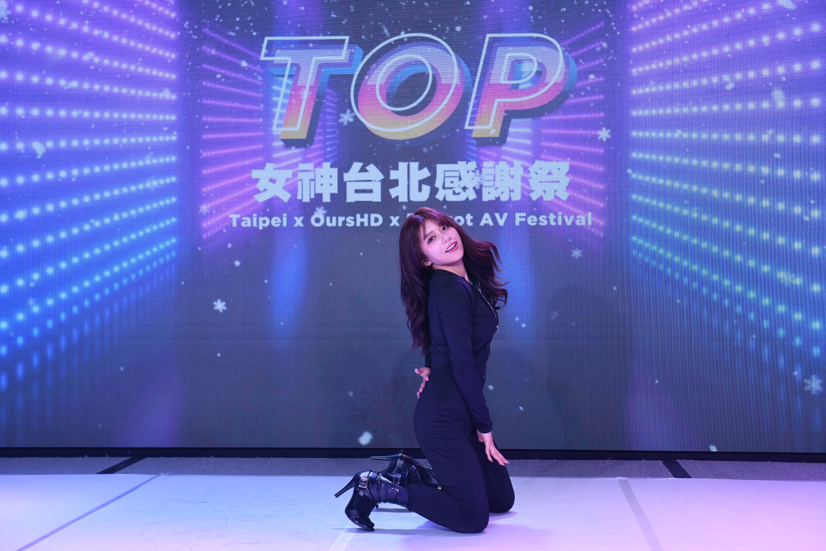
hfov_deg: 32.4
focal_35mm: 62
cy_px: 276
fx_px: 1423
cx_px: 413
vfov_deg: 21.9
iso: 800
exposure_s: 1/323
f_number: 4
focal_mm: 62
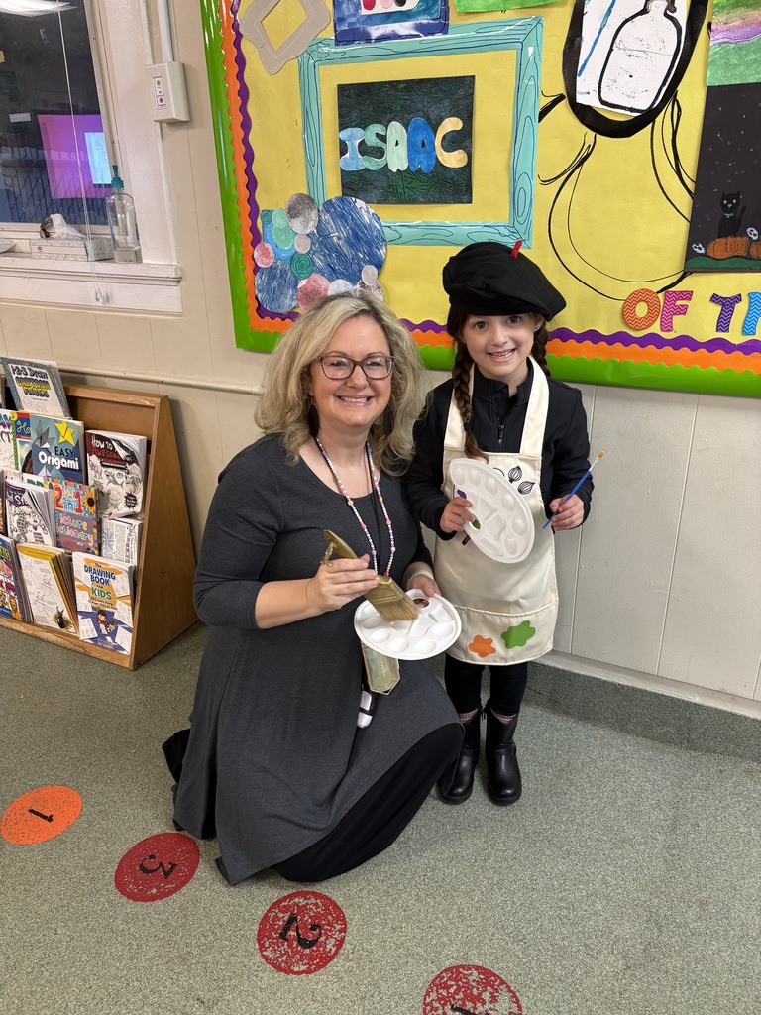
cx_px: 380
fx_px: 762
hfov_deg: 53.1
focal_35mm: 26
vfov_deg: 67.3
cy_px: 508
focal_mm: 5.96
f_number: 1.6
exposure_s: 1/60
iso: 125
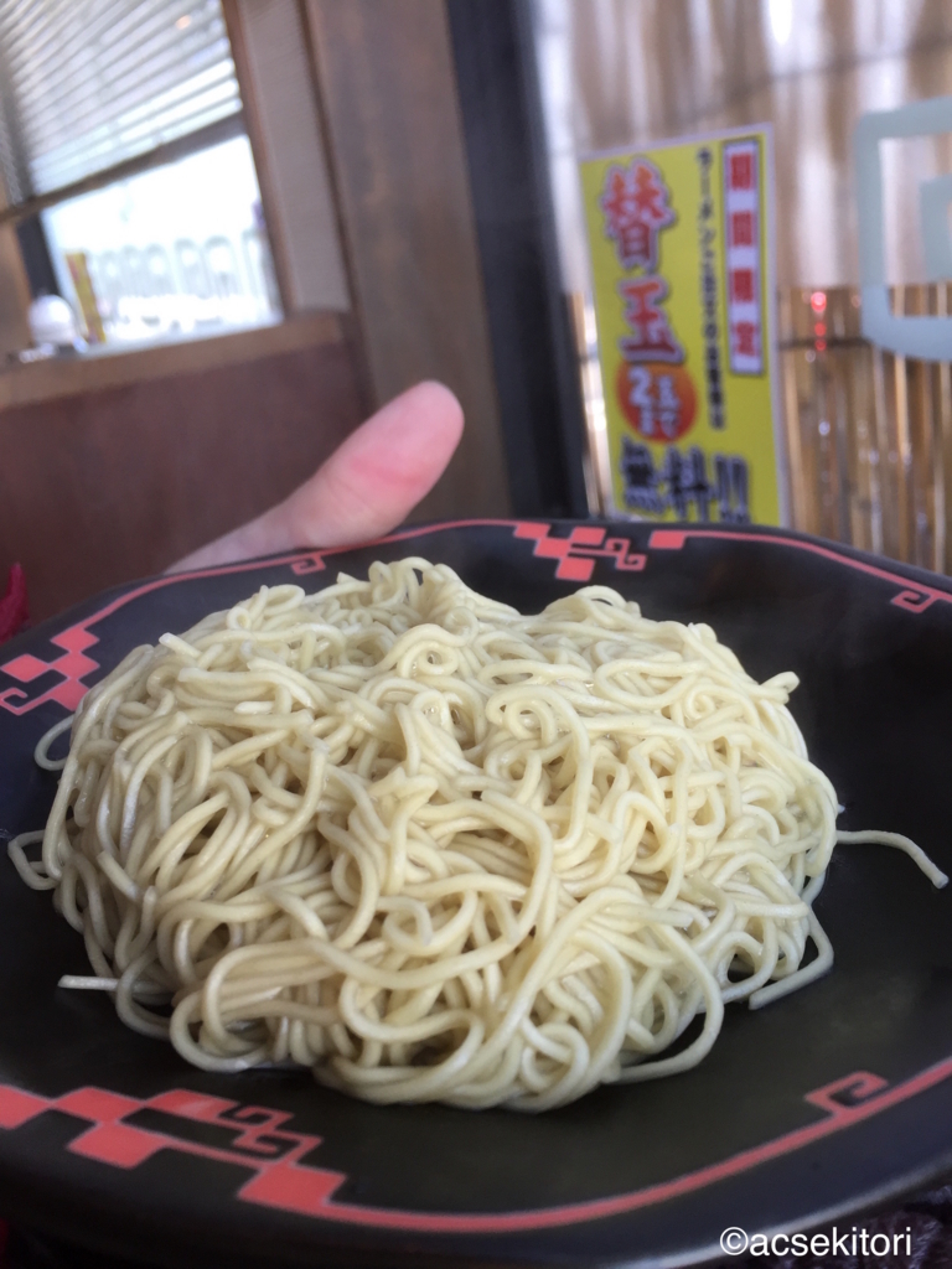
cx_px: 476
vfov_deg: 61.7
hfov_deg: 48.2
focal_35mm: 29
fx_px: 1063
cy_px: 634
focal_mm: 4.15
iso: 50
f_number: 2.2
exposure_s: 1/120
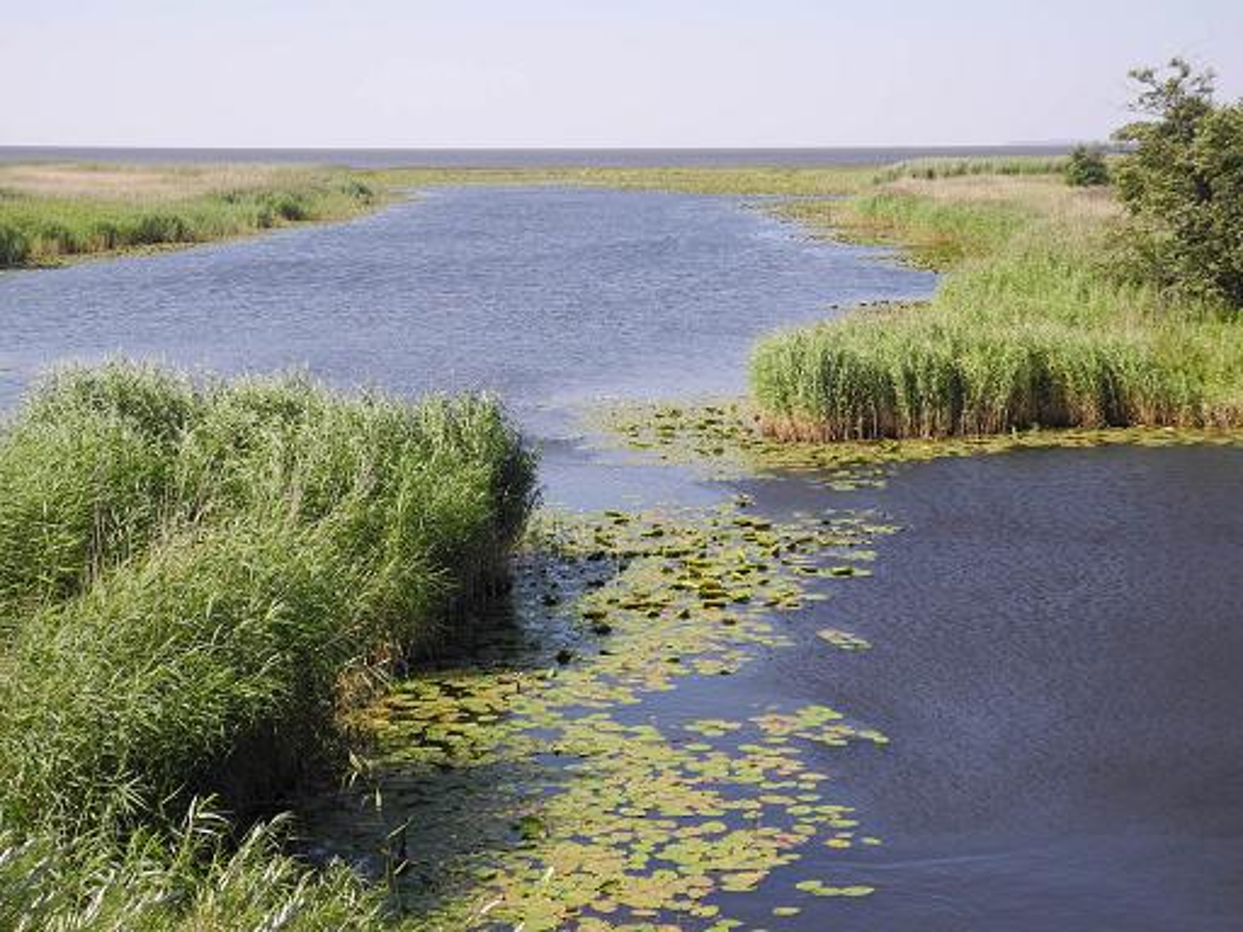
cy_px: 466
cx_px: 622
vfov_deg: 21.6
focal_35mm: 68
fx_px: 2442
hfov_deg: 28.6
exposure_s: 1/640
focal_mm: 14.5
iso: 100
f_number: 4
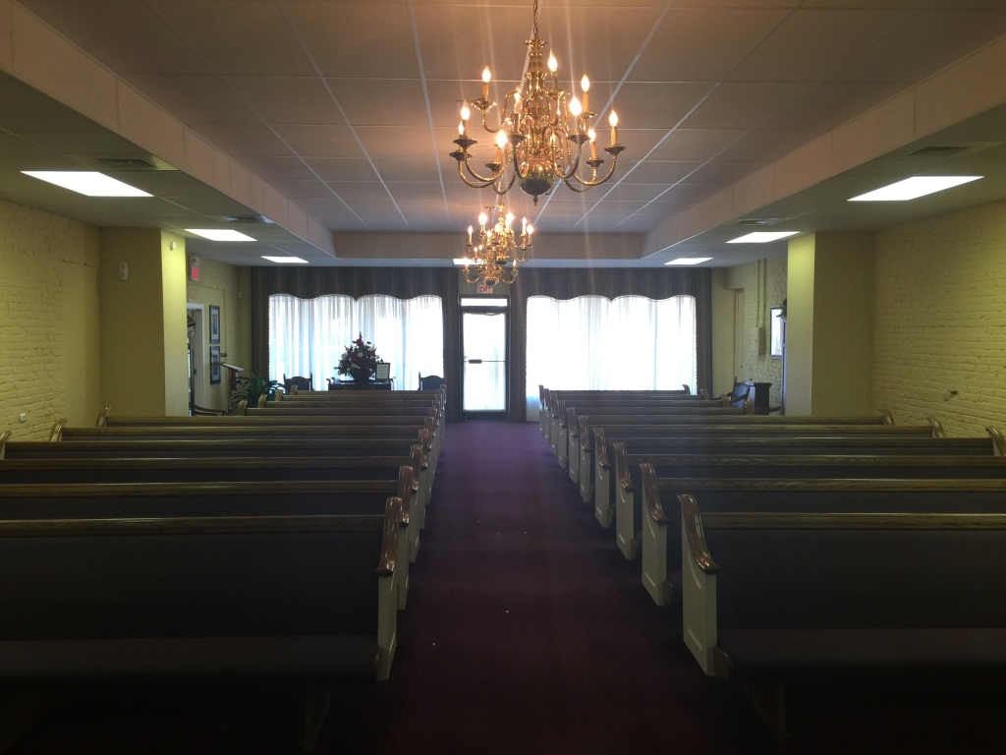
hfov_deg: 61.7
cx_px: 503
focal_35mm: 29
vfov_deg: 48.2
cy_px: 378
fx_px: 843
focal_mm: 4.15
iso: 32
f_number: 2.2
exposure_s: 1/30
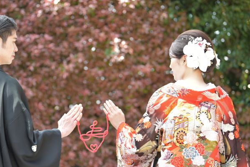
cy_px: 98
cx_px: 90
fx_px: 695
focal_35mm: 100
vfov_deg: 13.7
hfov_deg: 20.3
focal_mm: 75
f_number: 2.8
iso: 320
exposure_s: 1/400
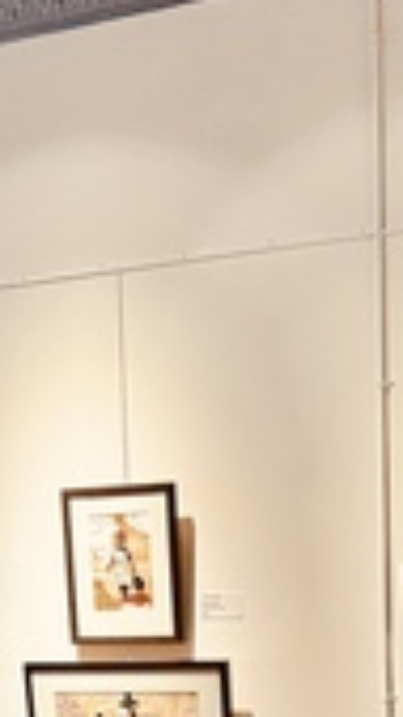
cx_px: -161
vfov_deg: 22.0
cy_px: 738
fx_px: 1768
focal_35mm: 93
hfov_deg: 12.5
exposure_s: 1/120
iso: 200
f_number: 1.78
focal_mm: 6.76
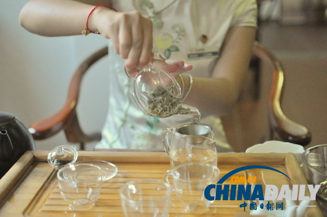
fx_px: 476
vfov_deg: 25.7
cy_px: 108
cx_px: 164
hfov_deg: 37.9
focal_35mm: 52
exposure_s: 1/40
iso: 1600
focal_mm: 35
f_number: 2
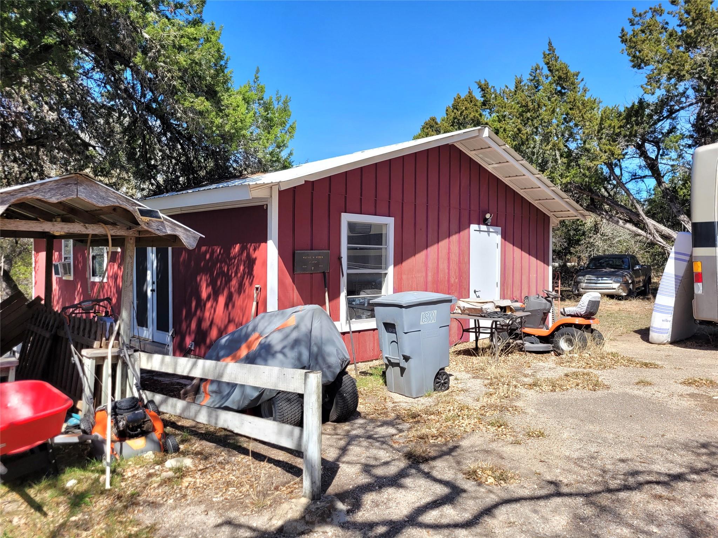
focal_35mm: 26
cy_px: 269
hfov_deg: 67.3
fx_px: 539
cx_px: 359
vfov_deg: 53.1
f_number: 1.8
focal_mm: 5.4
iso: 40
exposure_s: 1/1667
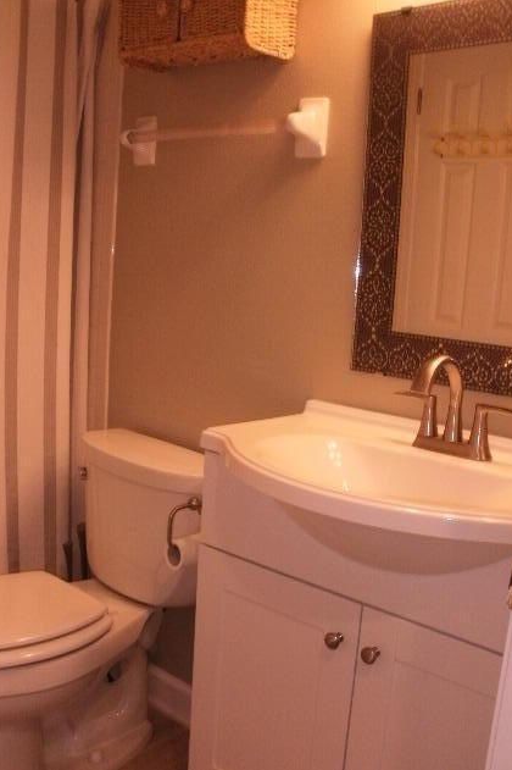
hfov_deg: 35.0
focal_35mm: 38
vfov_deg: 50.7
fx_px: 811
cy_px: 388
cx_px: 245
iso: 125
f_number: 3.5
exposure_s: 1/30
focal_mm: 6.3
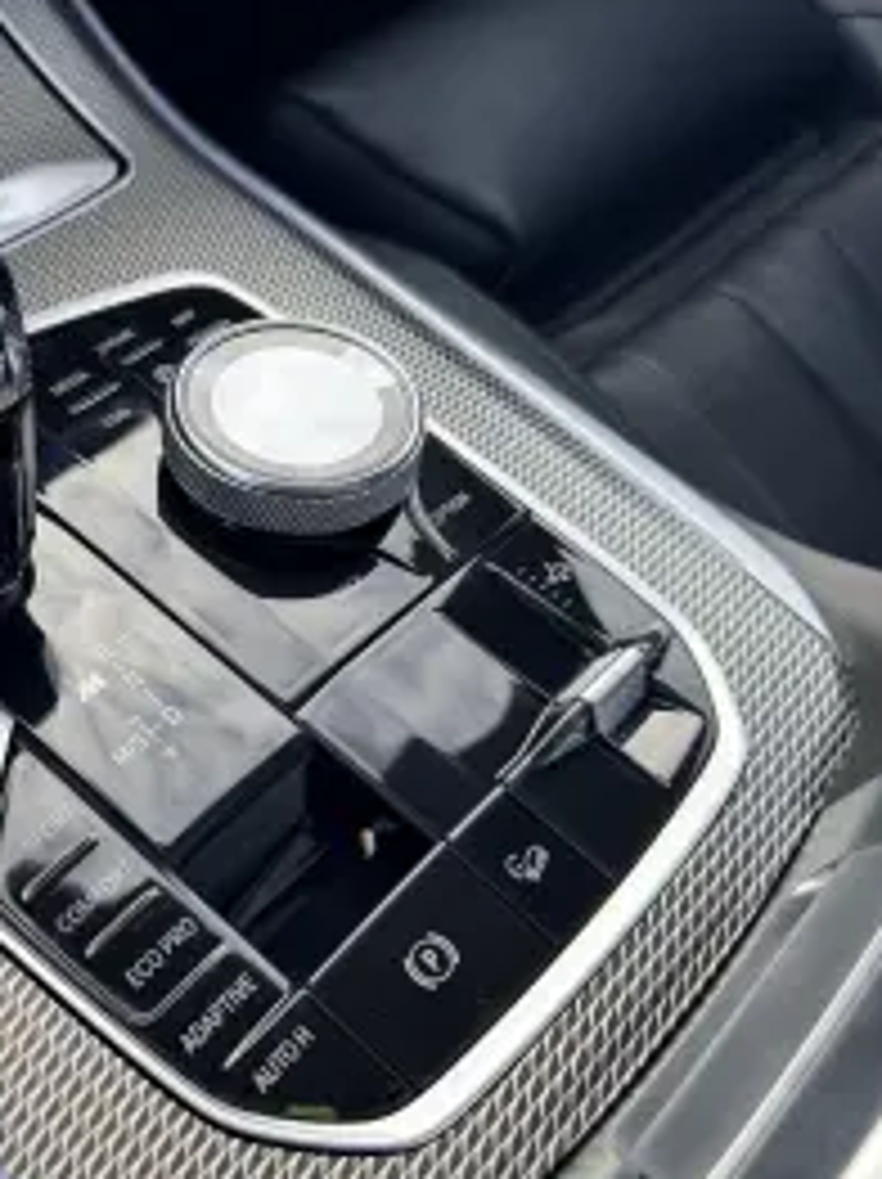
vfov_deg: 55.4
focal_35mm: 33
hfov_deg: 41.0
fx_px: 1123
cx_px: 171
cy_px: 585
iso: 80
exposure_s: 1/377
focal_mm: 6.76
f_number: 1.78
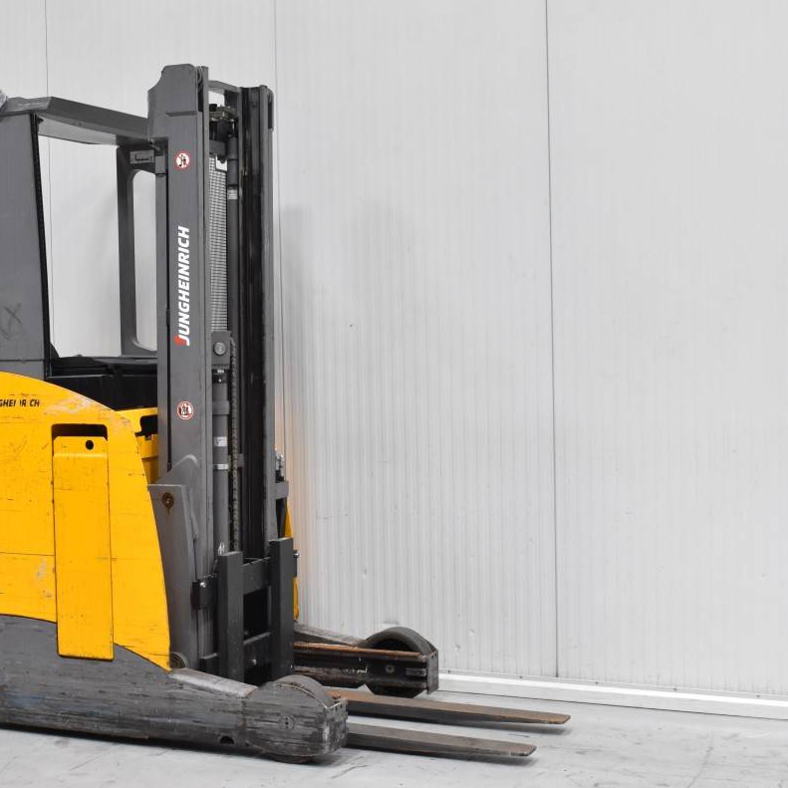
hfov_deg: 29.3
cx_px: 253
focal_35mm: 58
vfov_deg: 29.6
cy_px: 396
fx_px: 1494
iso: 1600
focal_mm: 30
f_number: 7.1
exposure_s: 1/30
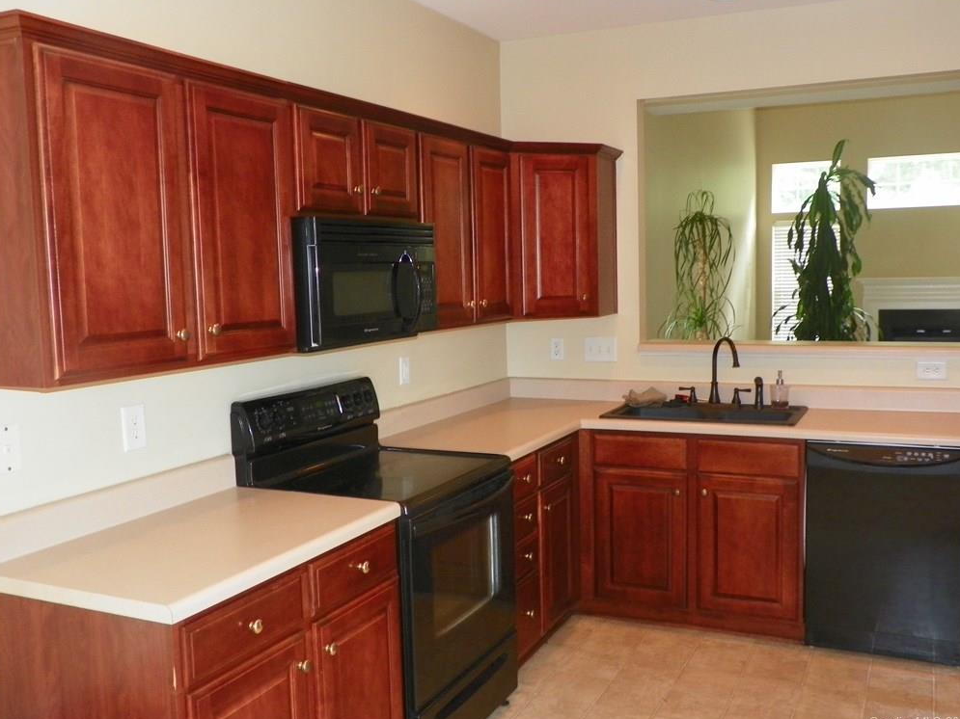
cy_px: 361
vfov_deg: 40.7
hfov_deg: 52.6
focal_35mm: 35
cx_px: 486
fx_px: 971
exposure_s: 1/30
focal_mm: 6.1
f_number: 3.2
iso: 200
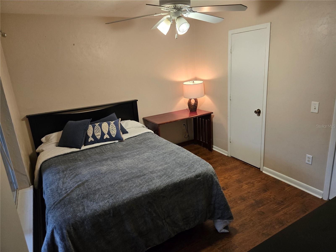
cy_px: 126
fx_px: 223
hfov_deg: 73.9
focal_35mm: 23
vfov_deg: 58.9
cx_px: 168
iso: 250
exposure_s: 1/60
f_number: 1.8
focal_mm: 5.4
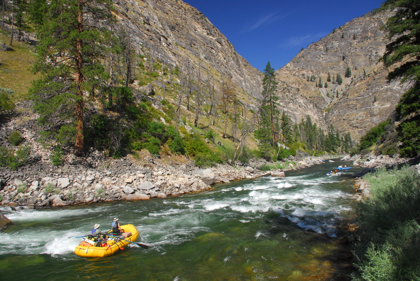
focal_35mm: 27
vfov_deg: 48.0
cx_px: 210
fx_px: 315
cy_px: 140
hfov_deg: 67.3
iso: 200
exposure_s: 1/200
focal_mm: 18
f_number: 5.6
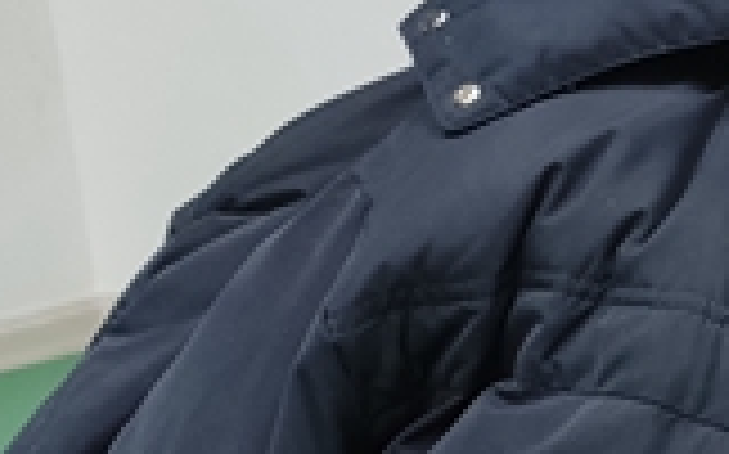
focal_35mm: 136
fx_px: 2700
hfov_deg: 12.3
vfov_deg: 9.5
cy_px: 584
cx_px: 1732
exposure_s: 1/50
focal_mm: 4.75
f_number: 1.75
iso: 823
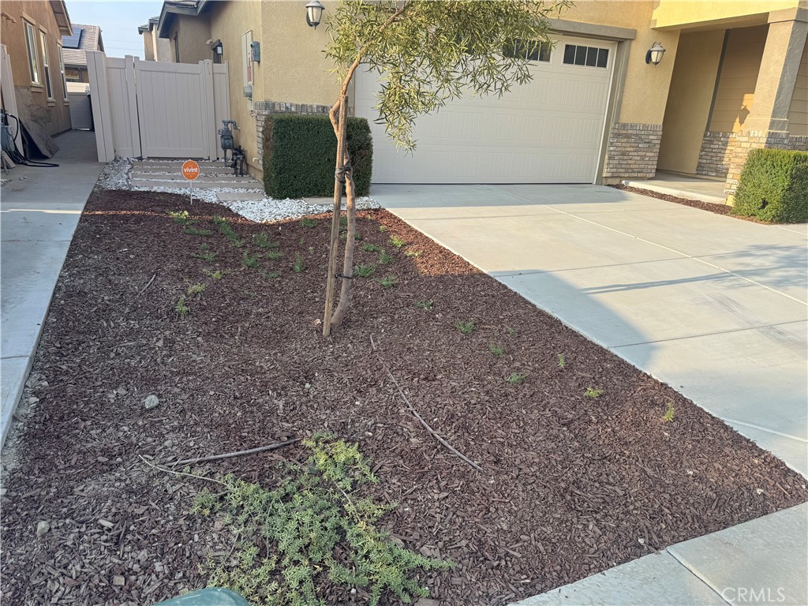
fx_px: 560
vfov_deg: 56.8
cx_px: 404
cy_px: 303
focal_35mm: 24
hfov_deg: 71.6
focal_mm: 6.76
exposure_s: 1/1456
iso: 80
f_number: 1.78
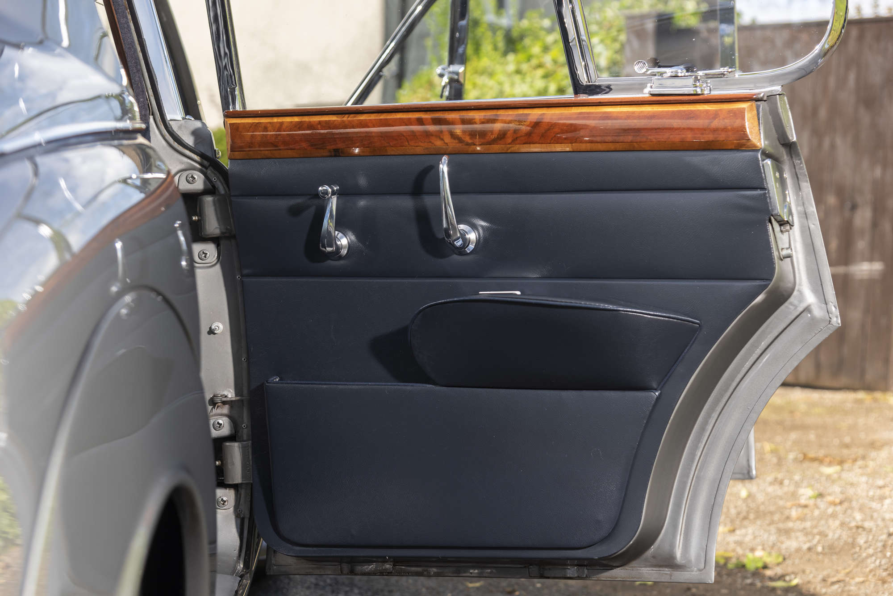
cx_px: 446
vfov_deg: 20.6
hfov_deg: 30.5
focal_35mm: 66
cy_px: 298
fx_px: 1638
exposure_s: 1/125
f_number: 5
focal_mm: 66
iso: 200
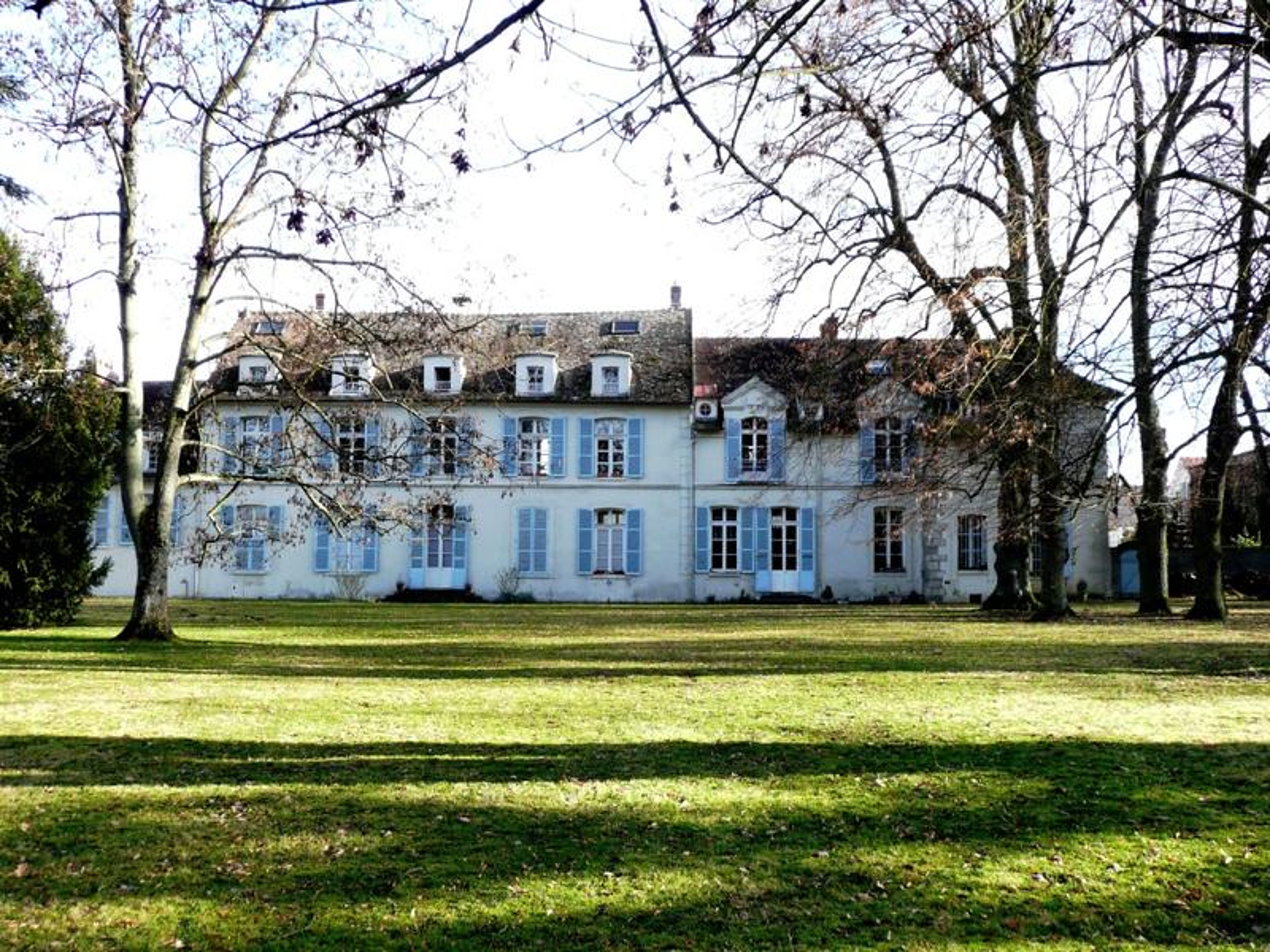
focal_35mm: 34
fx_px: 1247
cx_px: 635
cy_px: 476
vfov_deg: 41.8
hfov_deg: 54.0
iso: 100
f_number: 3.6
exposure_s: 1/100
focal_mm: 5.5
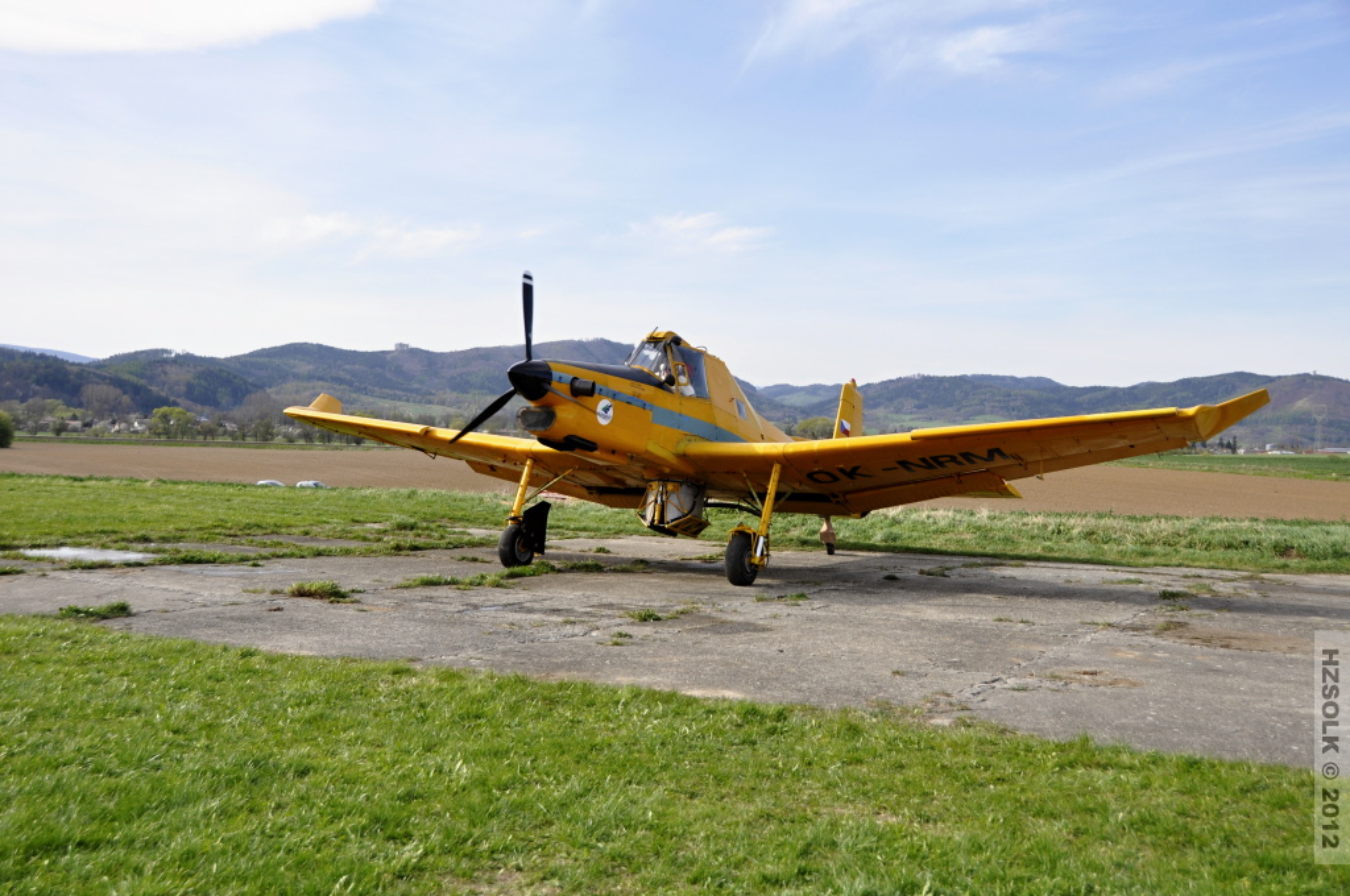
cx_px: 675
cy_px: 448
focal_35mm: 39
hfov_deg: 49.6
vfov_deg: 34.1
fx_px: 1461
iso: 400
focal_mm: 26
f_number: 5.6
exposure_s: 1/1250
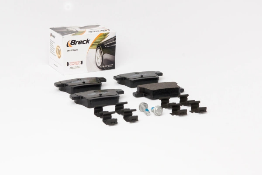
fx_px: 600
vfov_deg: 16.6
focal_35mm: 82
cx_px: 131
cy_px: 88
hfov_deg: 24.6
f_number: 13
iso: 100
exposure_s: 1/200
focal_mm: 55
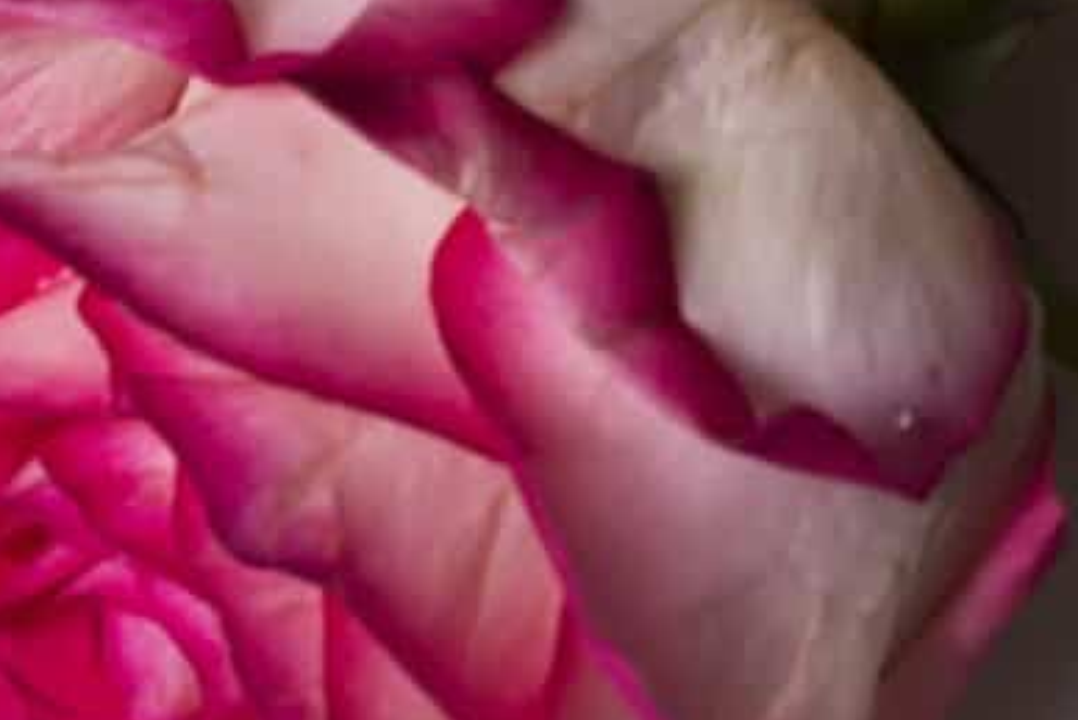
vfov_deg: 3.6
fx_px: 11113
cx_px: -1211
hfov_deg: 5.4
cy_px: 1933
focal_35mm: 371
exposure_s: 1/100
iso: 100
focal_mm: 50
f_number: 9
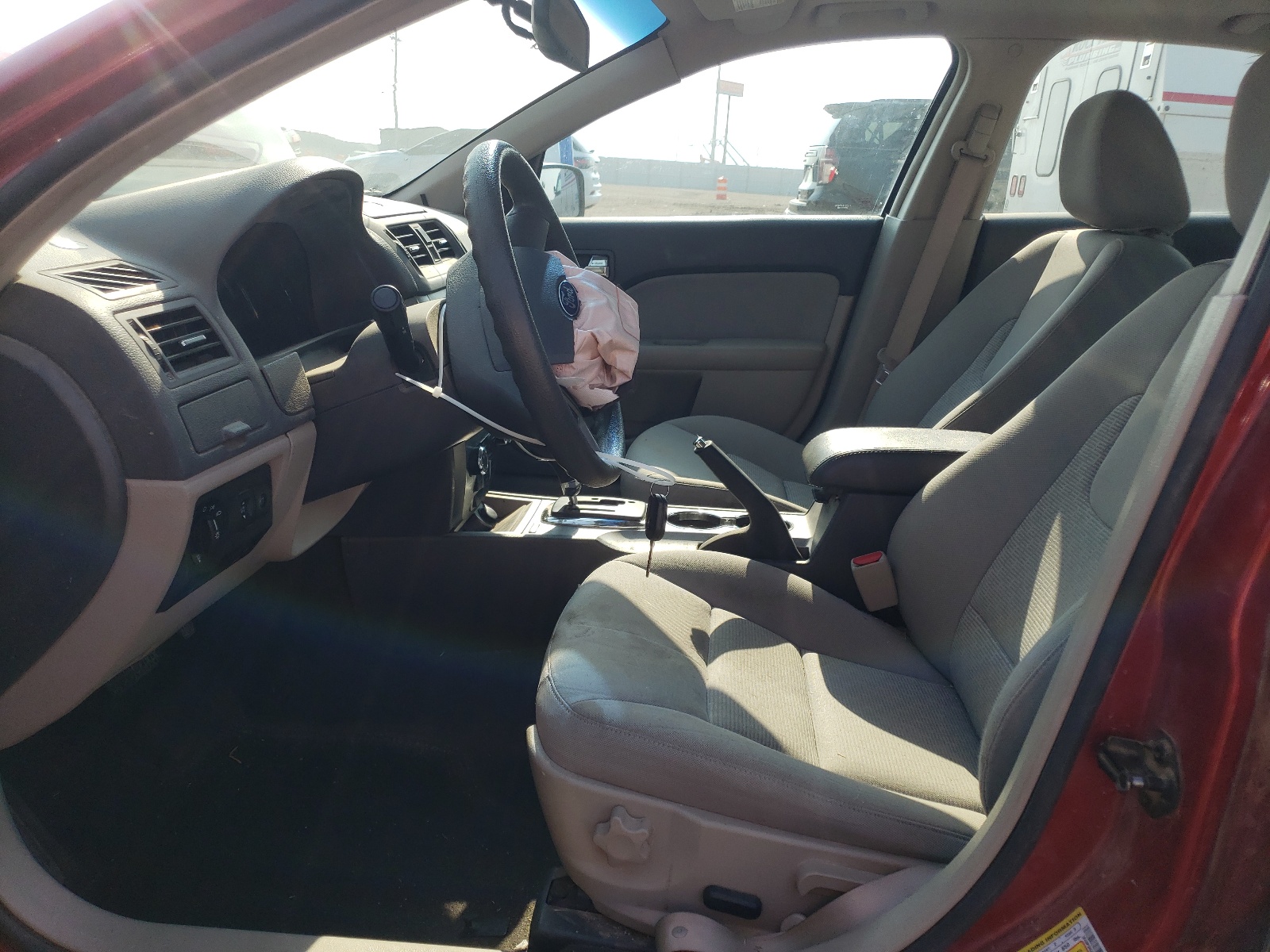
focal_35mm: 26
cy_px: 476
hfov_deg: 67.3
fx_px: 954
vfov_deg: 53.1
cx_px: 635
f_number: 1.5
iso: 50
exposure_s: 1/1250
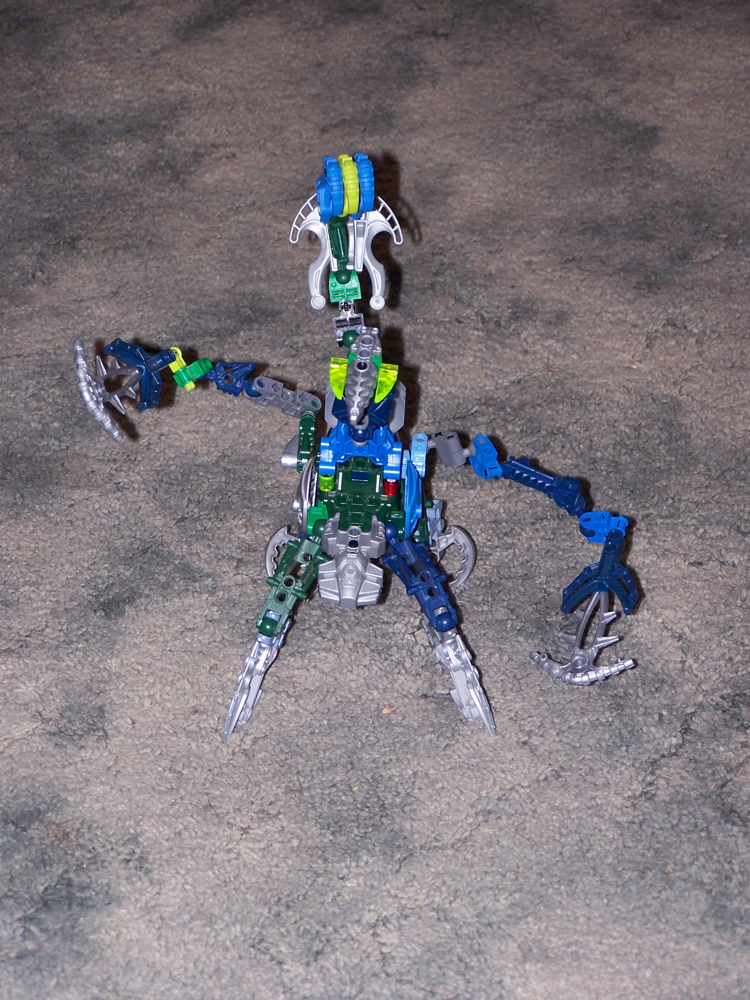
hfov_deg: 11.6
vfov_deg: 15.4
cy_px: 500
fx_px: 3698
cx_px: 375
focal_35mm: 128
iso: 140
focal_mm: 21.2
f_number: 3.2
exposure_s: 1/90
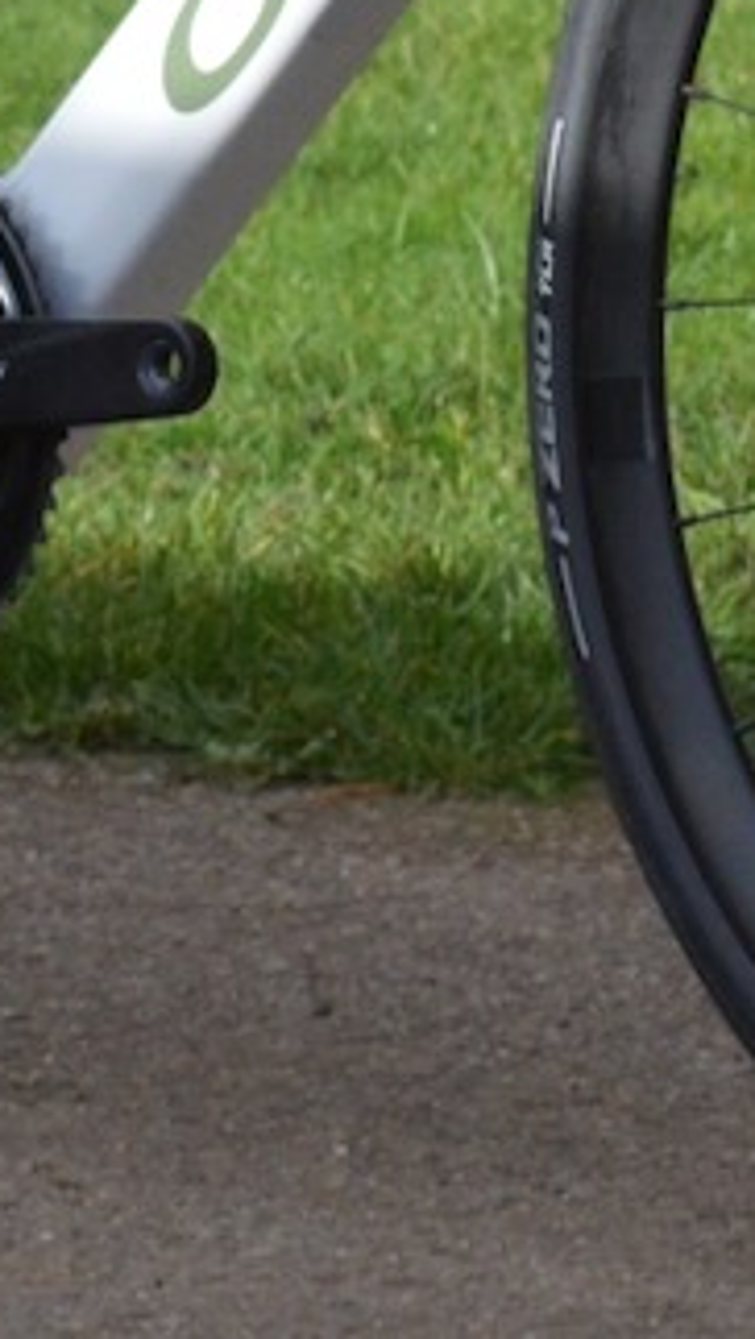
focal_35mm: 311
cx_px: 336
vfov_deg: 6.9
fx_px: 11054
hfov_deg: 3.9
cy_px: -211
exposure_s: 1/640
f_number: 13
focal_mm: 50
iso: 1600
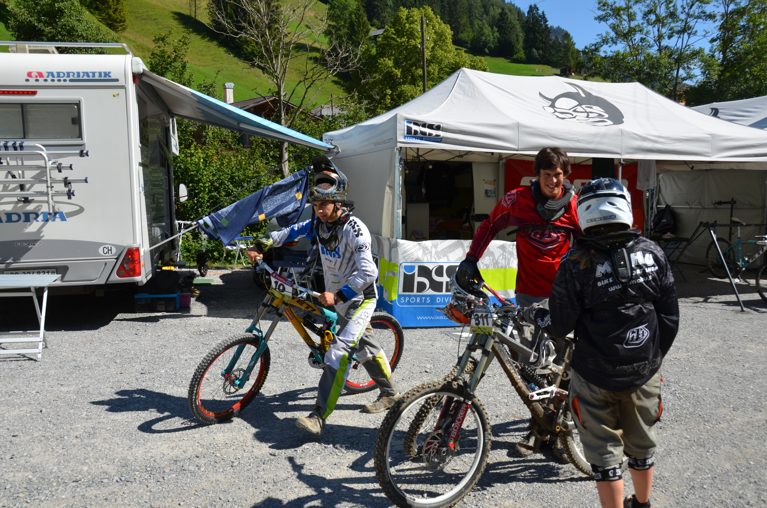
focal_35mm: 33
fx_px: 702
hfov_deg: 57.3
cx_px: 384
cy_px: 254
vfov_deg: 39.8
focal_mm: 22
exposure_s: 1/250
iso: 100
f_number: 8
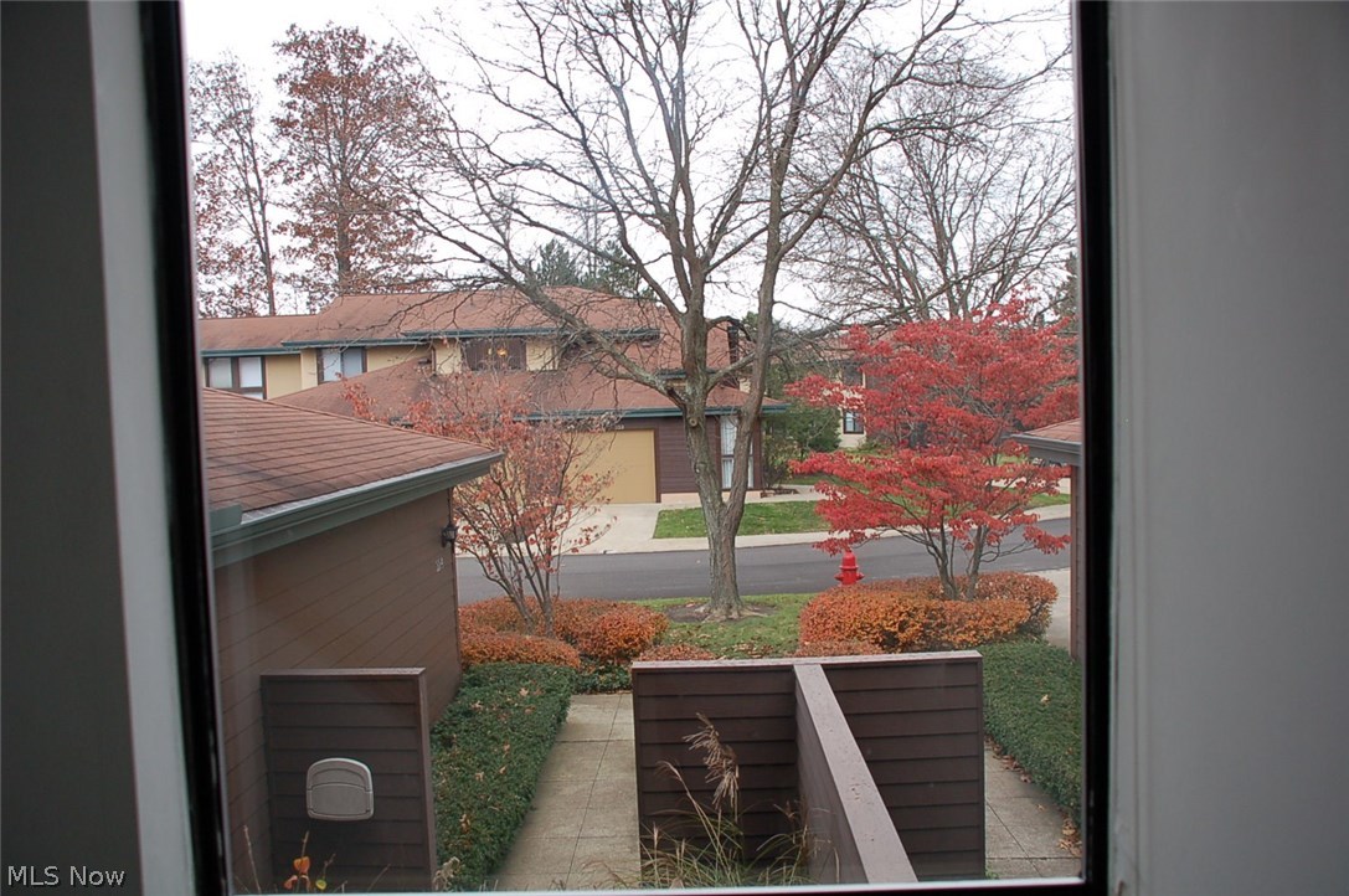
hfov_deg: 62.0
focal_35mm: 30
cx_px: 674
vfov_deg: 43.5
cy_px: 448
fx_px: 1123
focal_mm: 20
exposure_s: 1/80
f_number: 4.5
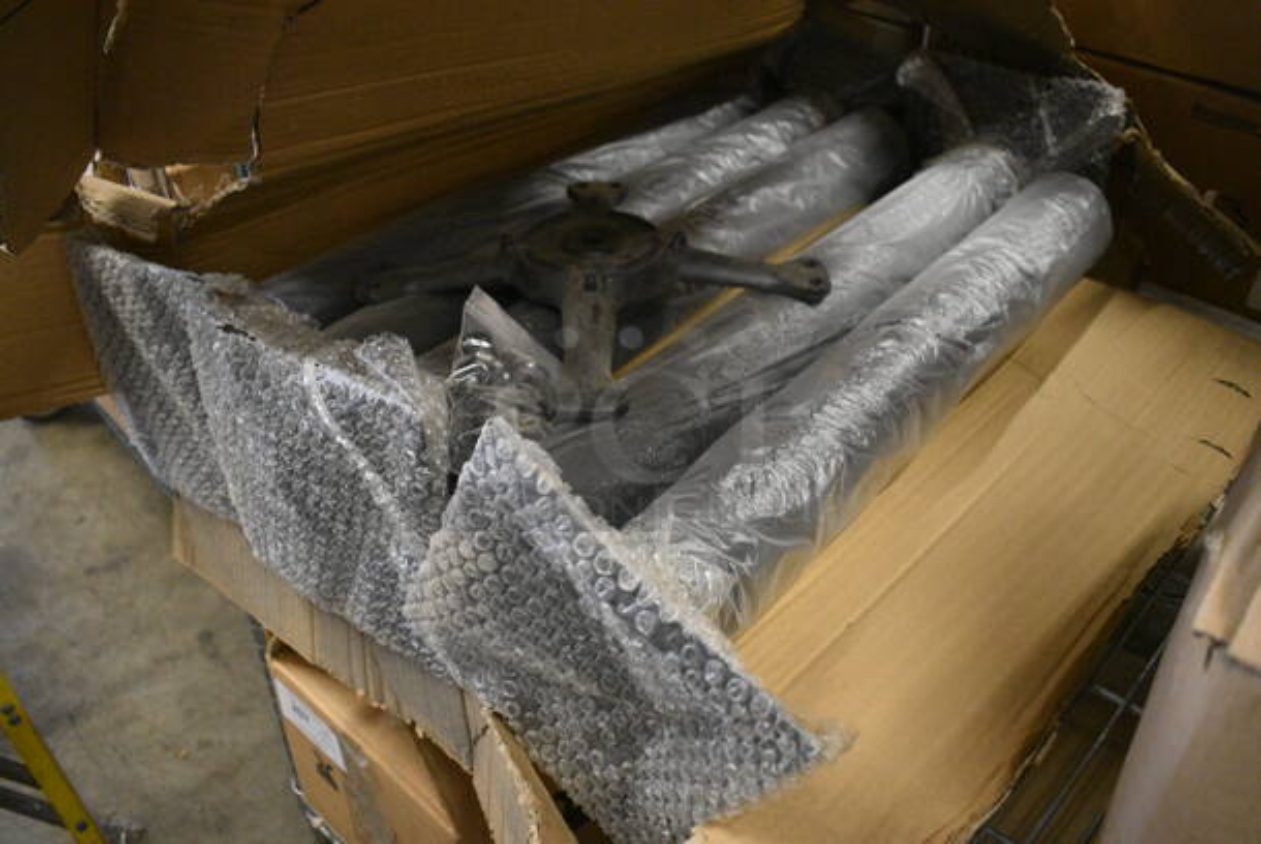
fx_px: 1052
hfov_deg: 61.9
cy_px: 422
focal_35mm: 30
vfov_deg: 43.7
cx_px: 630
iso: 4500
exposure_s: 1/125
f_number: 3.8
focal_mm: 20
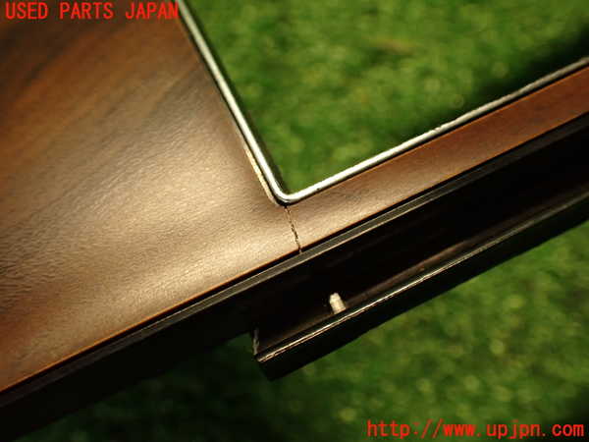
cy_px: 221
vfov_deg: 44.2
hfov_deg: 56.8
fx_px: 544
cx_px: 294
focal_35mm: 32
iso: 400
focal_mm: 5.79
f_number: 2.4
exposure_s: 1/30
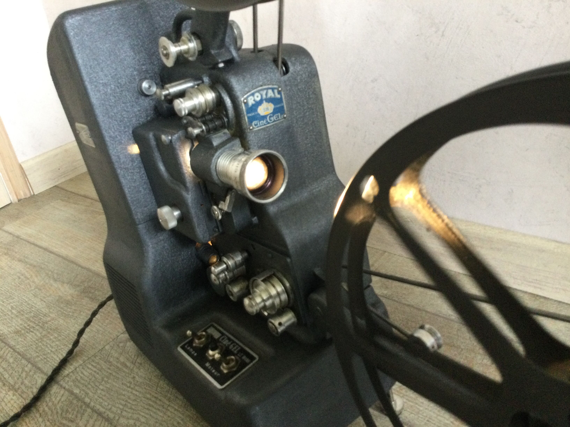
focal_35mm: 31
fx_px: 510
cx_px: 285
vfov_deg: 45.4
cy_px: 214
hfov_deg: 58.4
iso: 160
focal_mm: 3.3
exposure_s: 1/33
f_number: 2.4
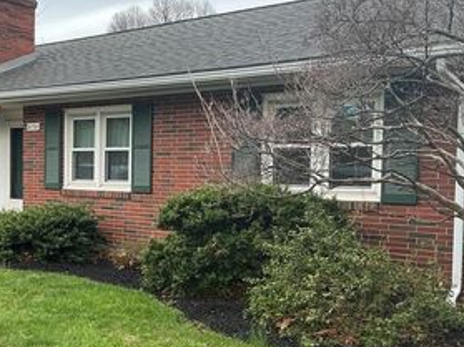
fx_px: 697
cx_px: 141
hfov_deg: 36.3
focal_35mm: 52
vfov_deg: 28.0
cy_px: 203
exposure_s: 1/297
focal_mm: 3
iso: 25
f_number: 1.8
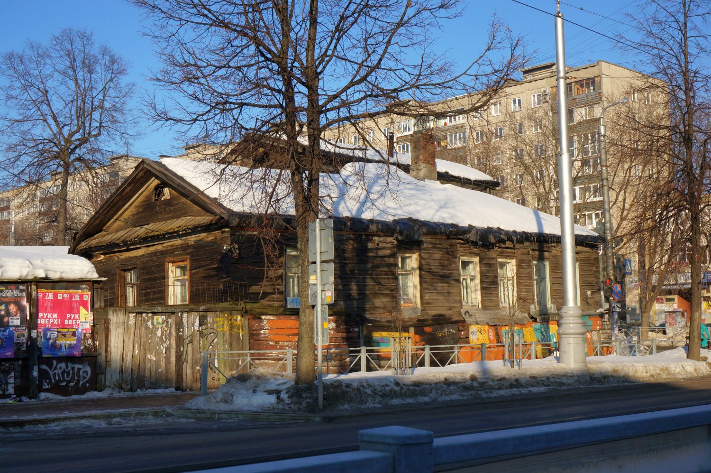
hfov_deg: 40.0
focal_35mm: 50
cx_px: 356
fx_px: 977
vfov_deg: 27.2
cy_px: 236
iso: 100
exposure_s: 1/100
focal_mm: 33
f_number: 13
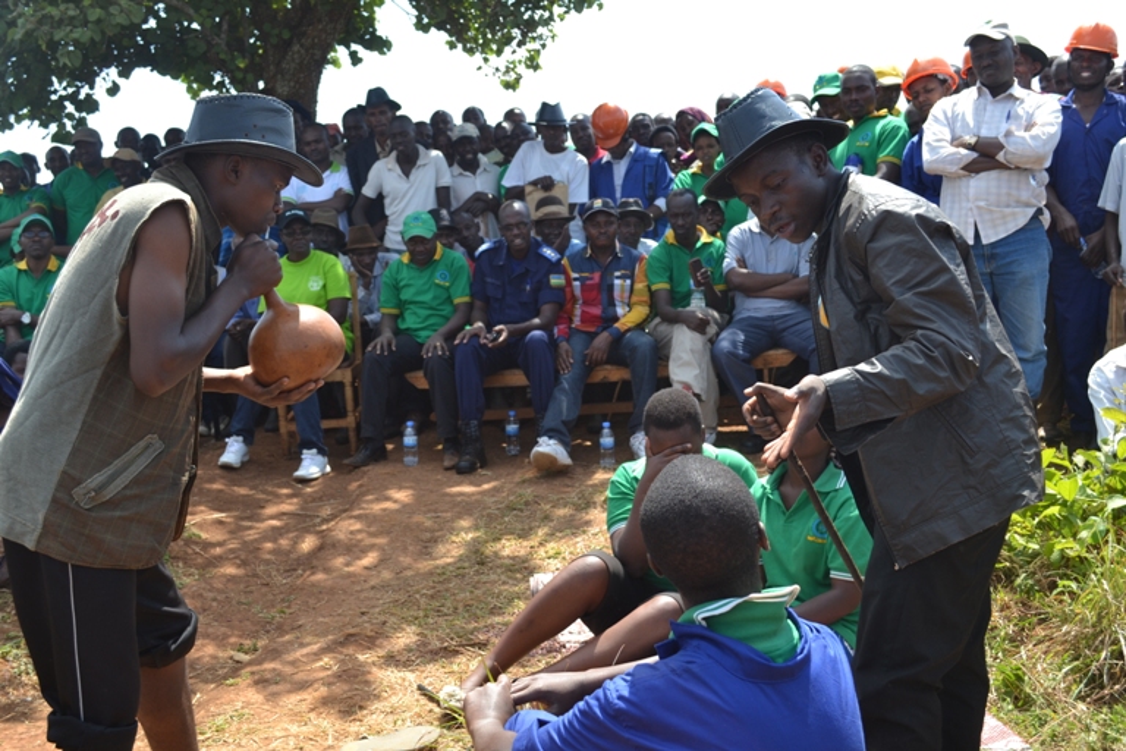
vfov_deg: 31.9
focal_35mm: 42
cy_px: 376
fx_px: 1314
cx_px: 563
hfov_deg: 46.4
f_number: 6.3
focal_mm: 28
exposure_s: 1/160
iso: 100
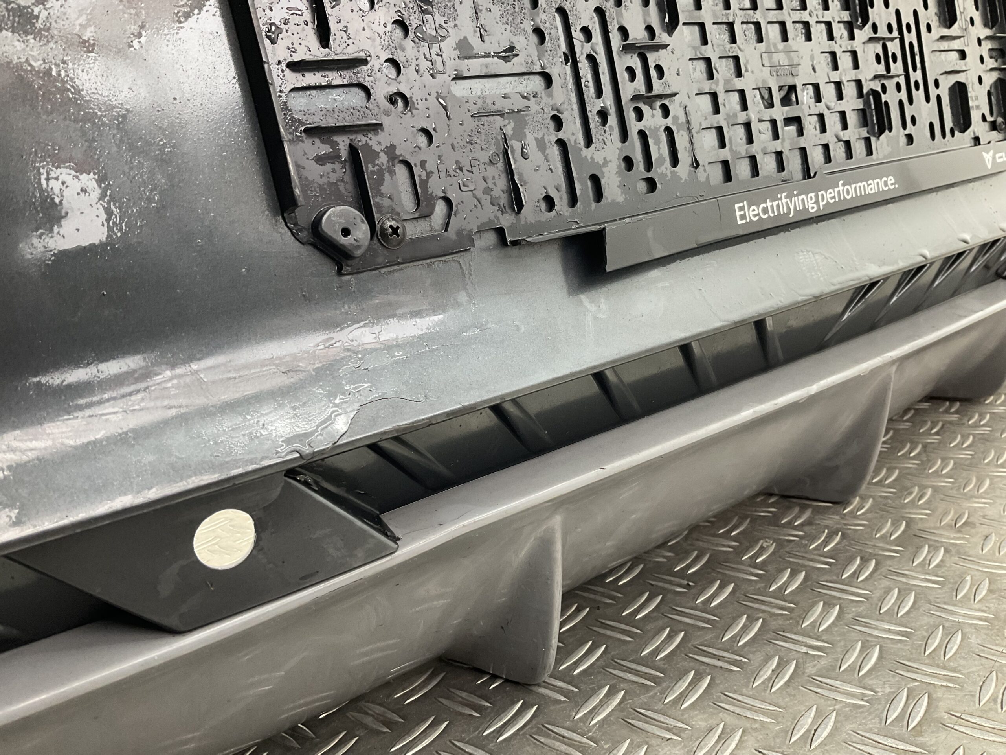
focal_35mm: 29
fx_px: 843
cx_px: 503
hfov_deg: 61.7
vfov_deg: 48.2
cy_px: 378
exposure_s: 1/50
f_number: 1.8
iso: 100
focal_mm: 3
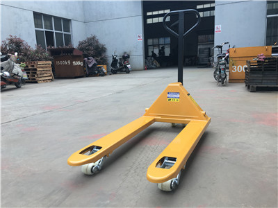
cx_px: 139
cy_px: 104
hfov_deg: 61.7
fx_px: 233
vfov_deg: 48.2
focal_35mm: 29
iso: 25
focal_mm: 4.15
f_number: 2.2
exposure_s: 1/100
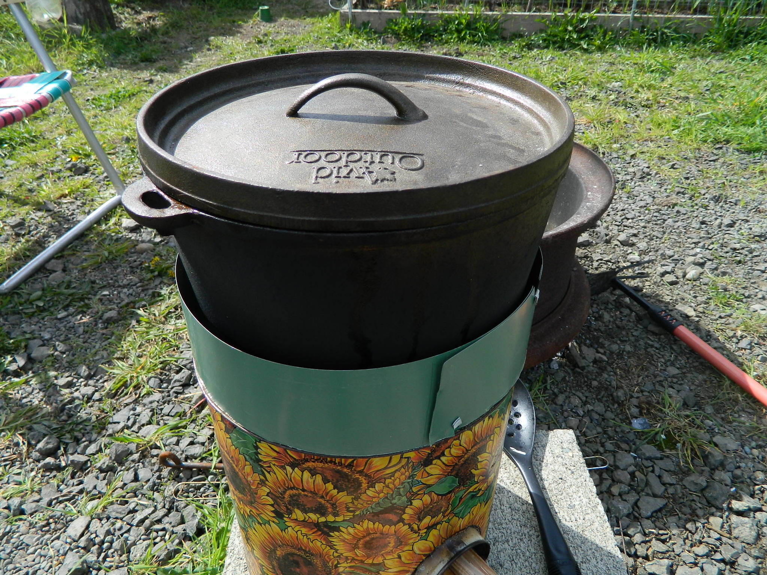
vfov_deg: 54.9
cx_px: 384
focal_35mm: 25
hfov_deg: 69.4
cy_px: 288
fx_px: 554
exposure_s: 1/500
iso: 80
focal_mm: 4.5
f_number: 3.1
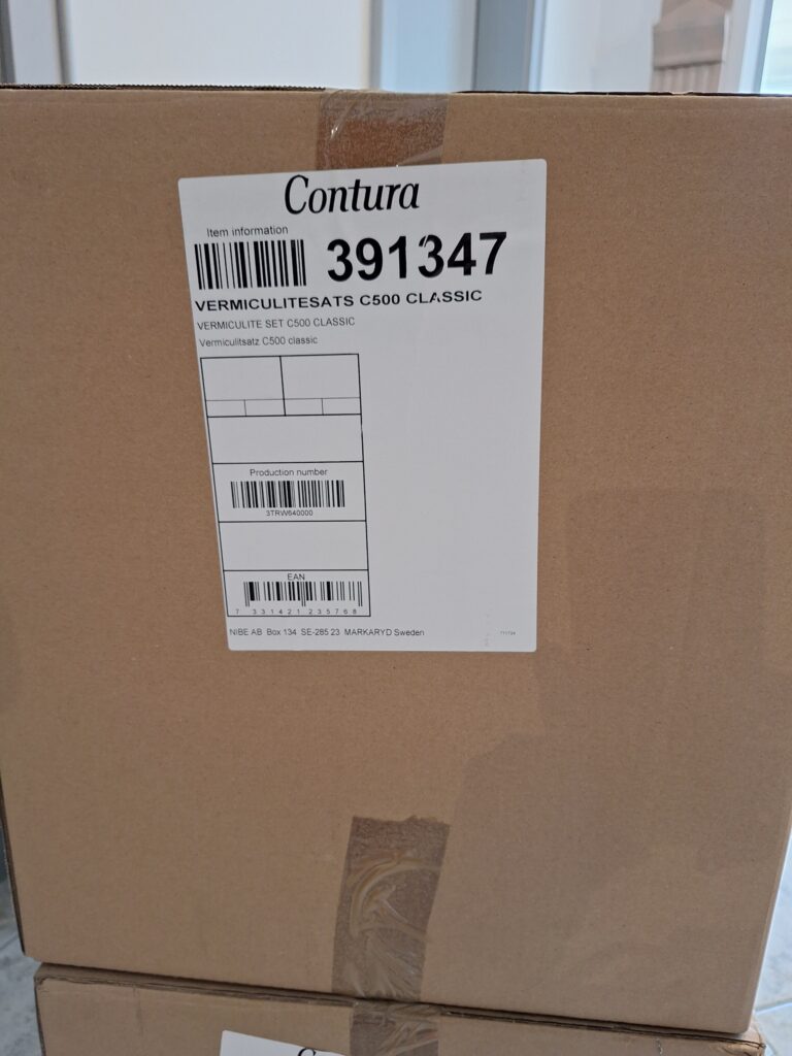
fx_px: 702
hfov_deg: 58.9
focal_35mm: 23
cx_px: 396
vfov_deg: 73.9
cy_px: 528
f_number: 1.8
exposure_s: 1/40
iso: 160
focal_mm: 5.54
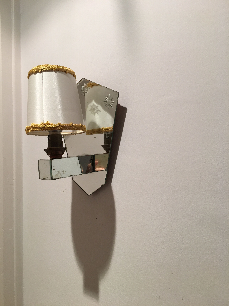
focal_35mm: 29
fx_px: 256
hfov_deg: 48.2
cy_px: 153
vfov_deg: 61.7
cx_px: 114
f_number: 2.2
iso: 40
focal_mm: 4.15
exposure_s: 1/17
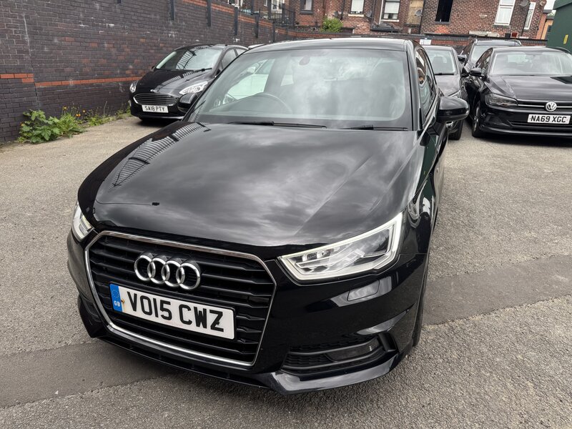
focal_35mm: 24
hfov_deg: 71.6
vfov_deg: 56.8
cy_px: 214
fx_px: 397
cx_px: 286
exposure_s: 1/362
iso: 80
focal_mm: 6.76
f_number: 1.78
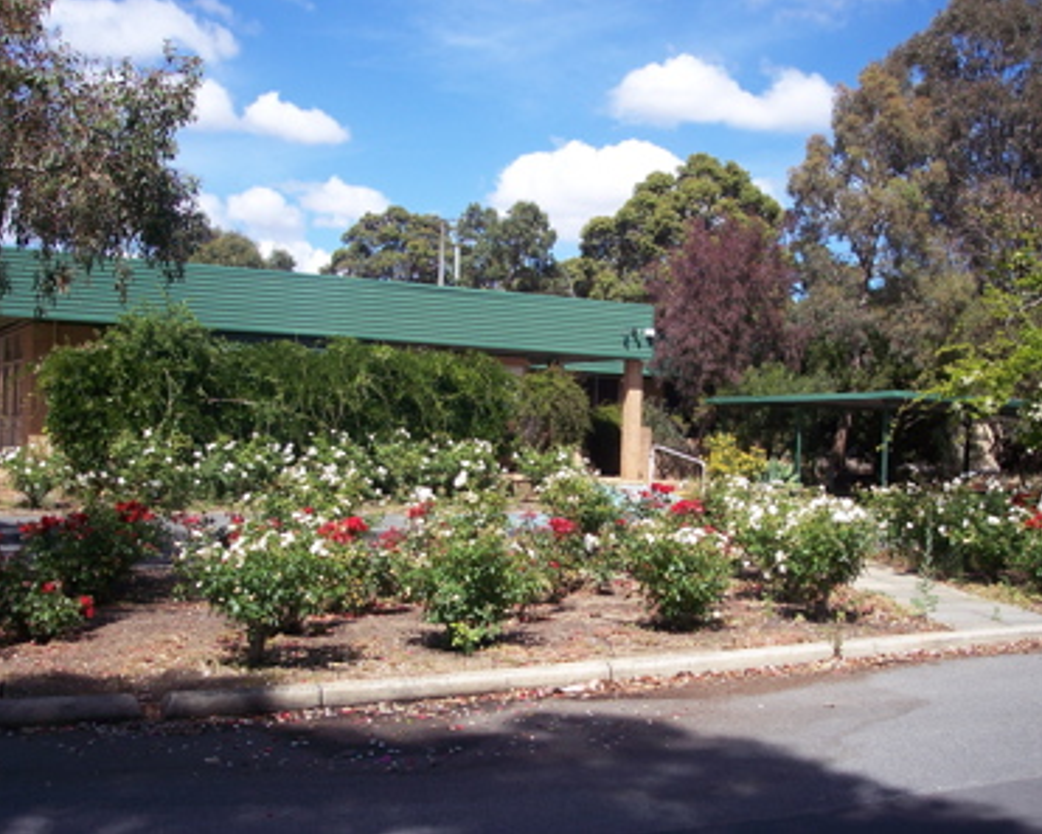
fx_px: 1265
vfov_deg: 36.5
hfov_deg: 44.8
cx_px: 548
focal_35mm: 41
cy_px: 416
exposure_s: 1/750
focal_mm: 8
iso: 100
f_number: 4
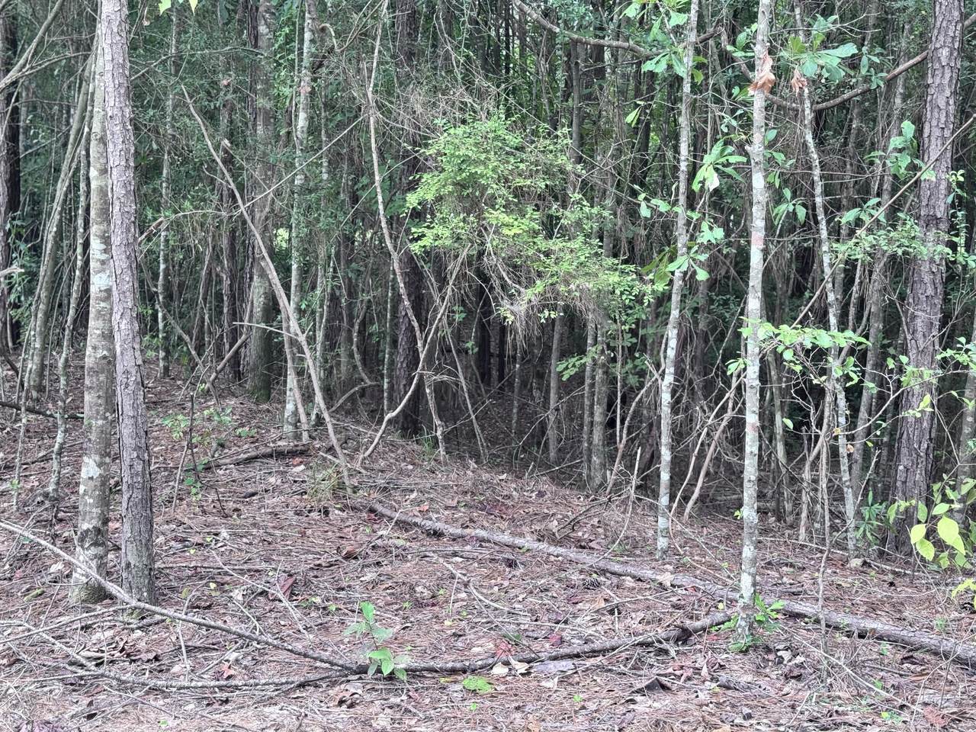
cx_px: 488
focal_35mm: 48
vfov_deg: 30.3
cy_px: 366
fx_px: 1353
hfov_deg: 39.7
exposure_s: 1/219
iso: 64
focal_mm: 6.76
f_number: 1.78
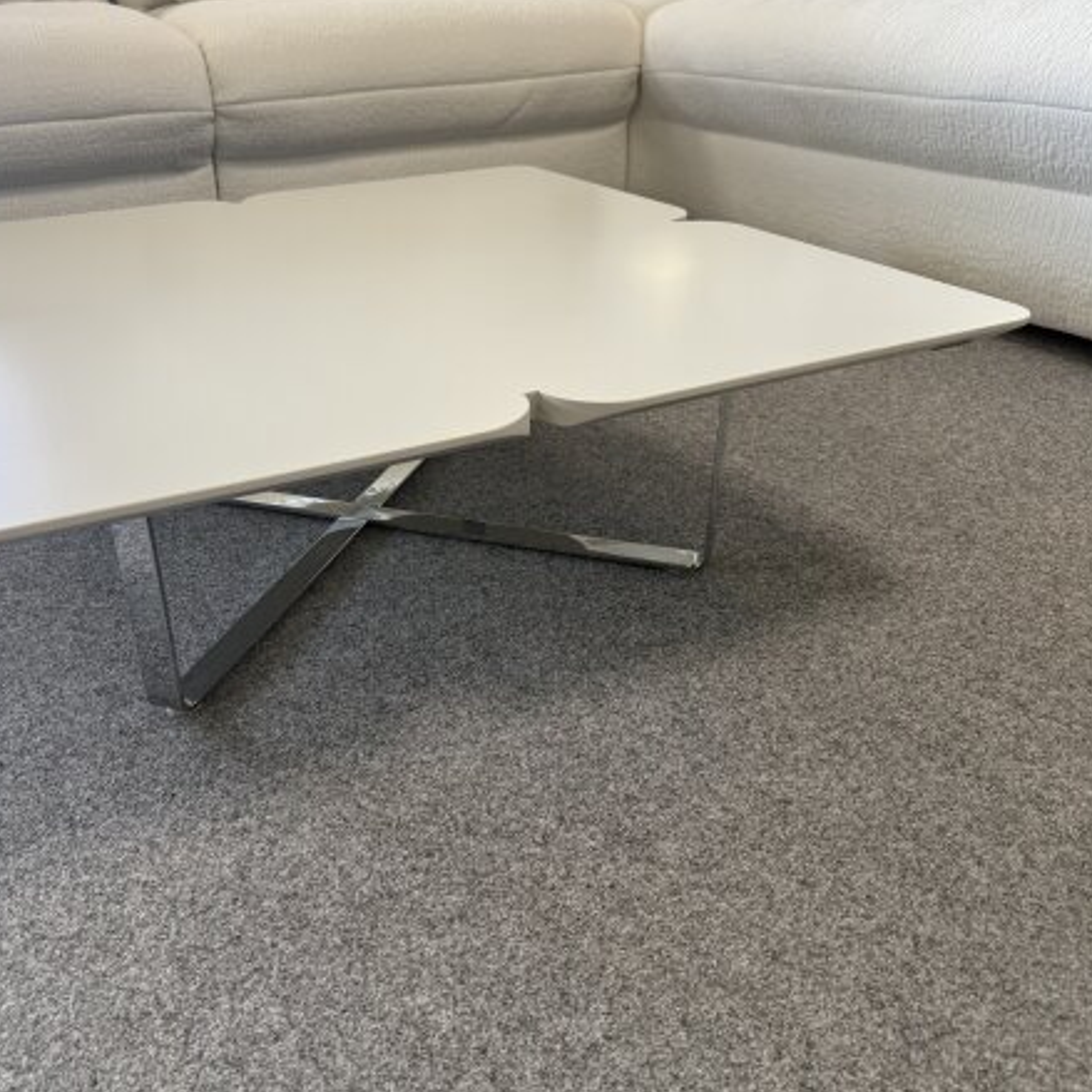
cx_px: 435
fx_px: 1035
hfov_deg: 55.2
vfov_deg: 55.6
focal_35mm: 29
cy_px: 545
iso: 125
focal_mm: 6.76
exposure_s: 1/100
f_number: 1.78
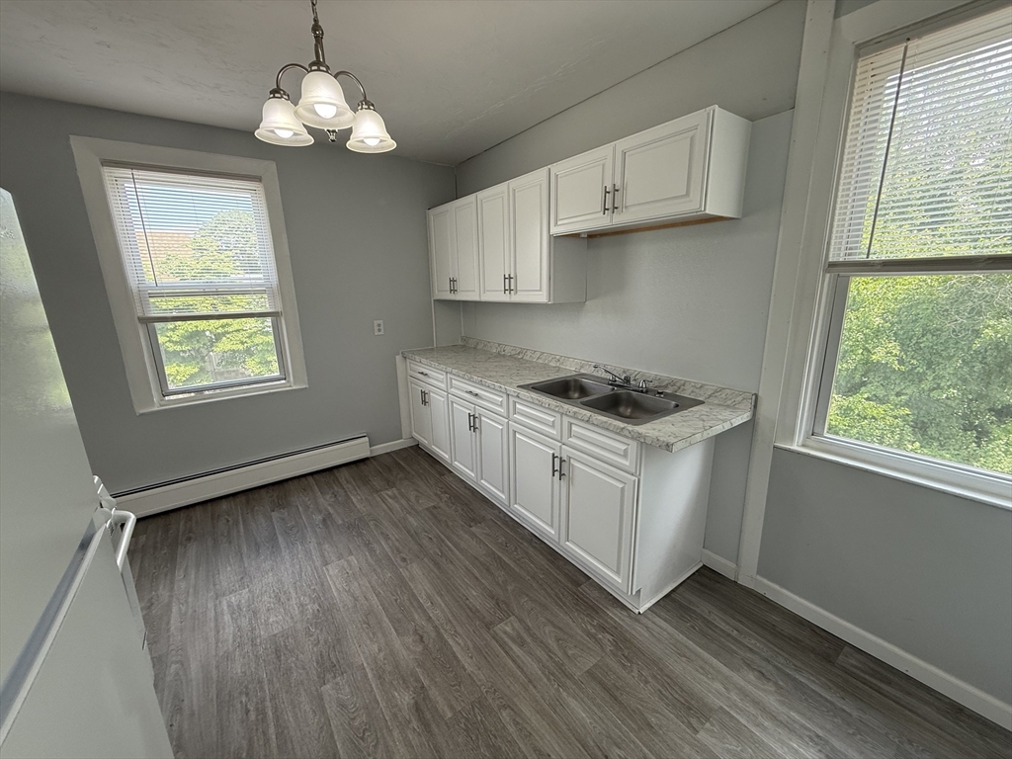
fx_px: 409
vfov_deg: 85.7
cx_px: 506
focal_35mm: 14
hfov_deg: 102.1
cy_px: 380
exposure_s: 1/120
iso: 100
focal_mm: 2.22
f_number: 2.2
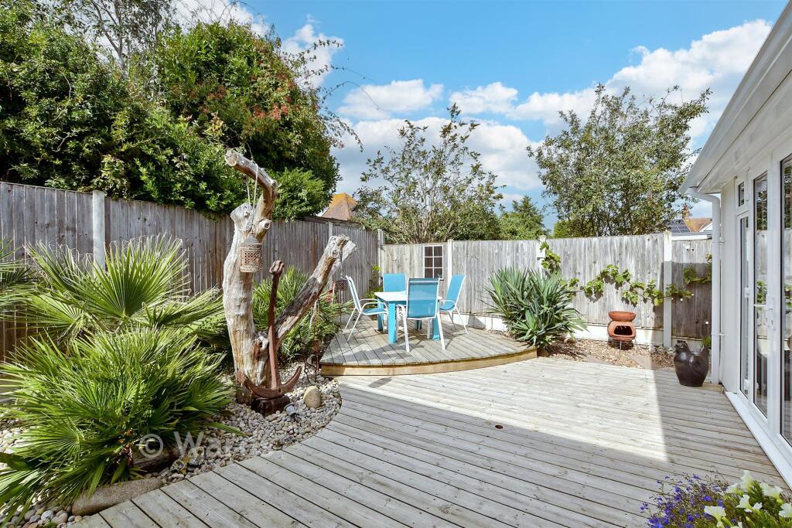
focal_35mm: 15
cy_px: 264
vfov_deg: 77.3
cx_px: 396
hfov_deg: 100.4
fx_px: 330
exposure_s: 1/250
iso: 160
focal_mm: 10
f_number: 8
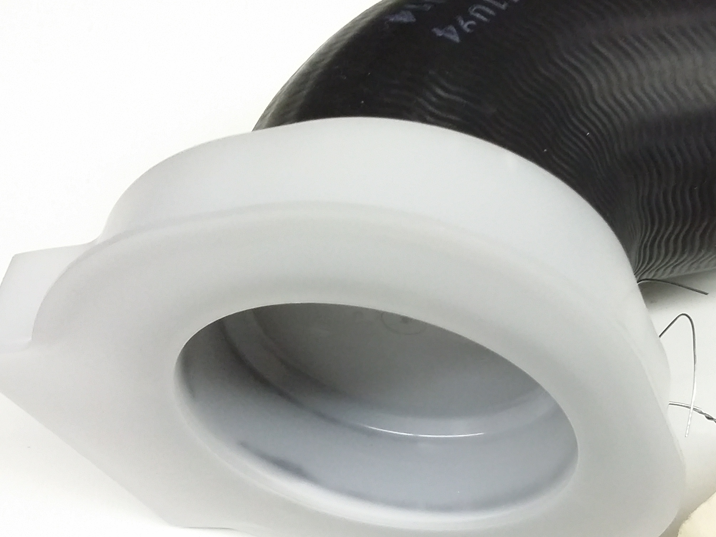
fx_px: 1075
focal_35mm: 52
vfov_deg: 28.0
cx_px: 485
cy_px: 291
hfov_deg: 36.4
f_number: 2.4
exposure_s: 1/15
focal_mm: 3.4
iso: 250
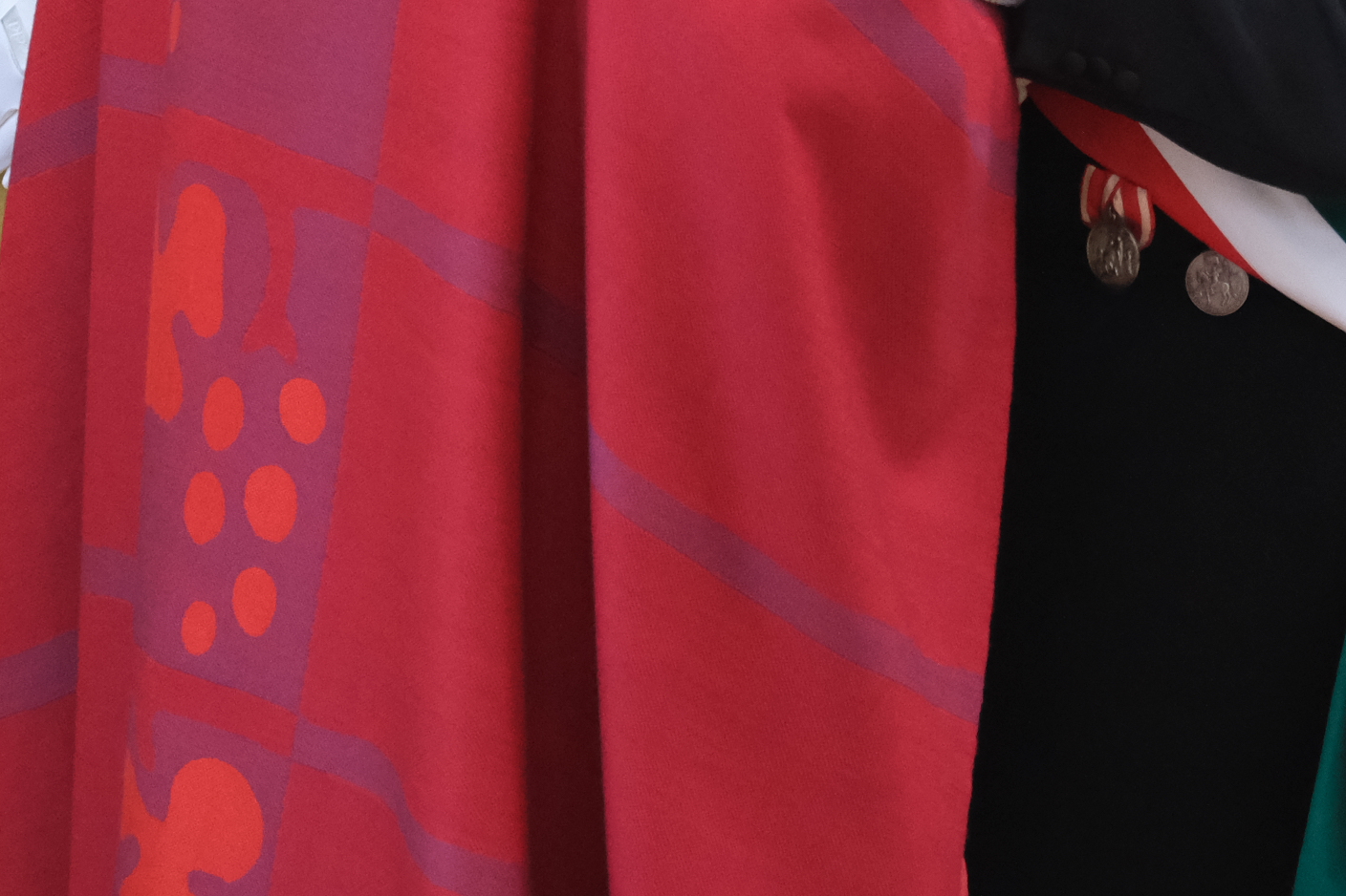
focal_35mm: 160
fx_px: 5980
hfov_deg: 12.8
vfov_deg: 8.4
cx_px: 1014
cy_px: -359
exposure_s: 1/140
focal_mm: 34.3
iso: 4000
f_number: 5
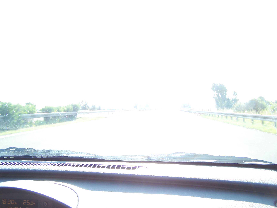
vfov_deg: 37.7
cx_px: 138
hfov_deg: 49.0
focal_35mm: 38
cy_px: 104
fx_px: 304
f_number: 2.8
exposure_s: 1/160
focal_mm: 6.3
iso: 80
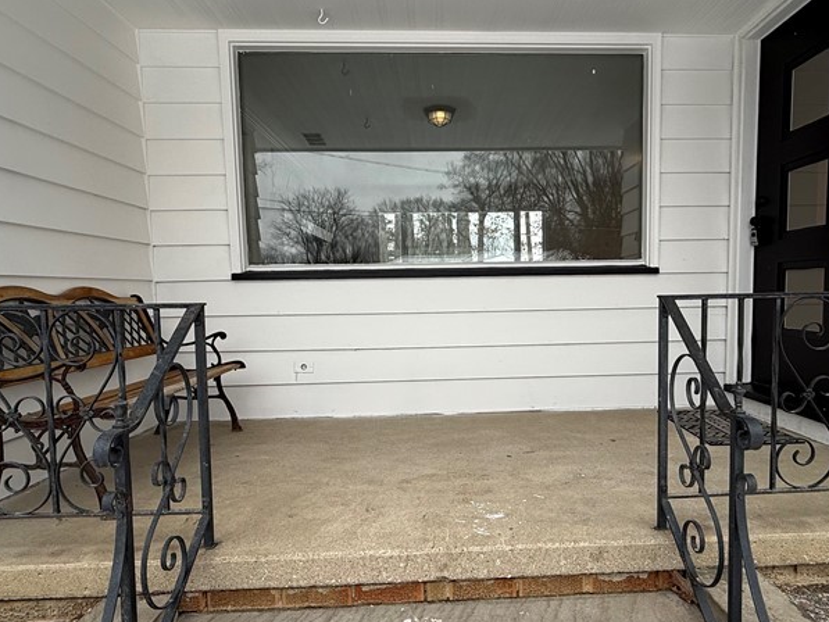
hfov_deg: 71.2
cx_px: 472
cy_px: 340
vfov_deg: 56.7
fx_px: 575
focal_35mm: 24
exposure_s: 1/398
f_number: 2.2
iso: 50
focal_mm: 2.22
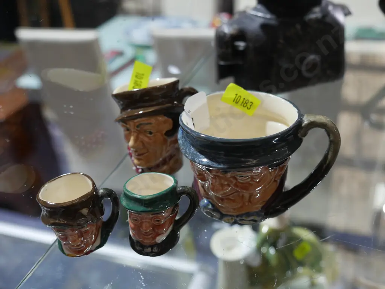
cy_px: 144
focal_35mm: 38
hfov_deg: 49.0
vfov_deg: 37.8
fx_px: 423
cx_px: 192
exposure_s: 1/60
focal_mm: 19
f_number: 4.1
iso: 400
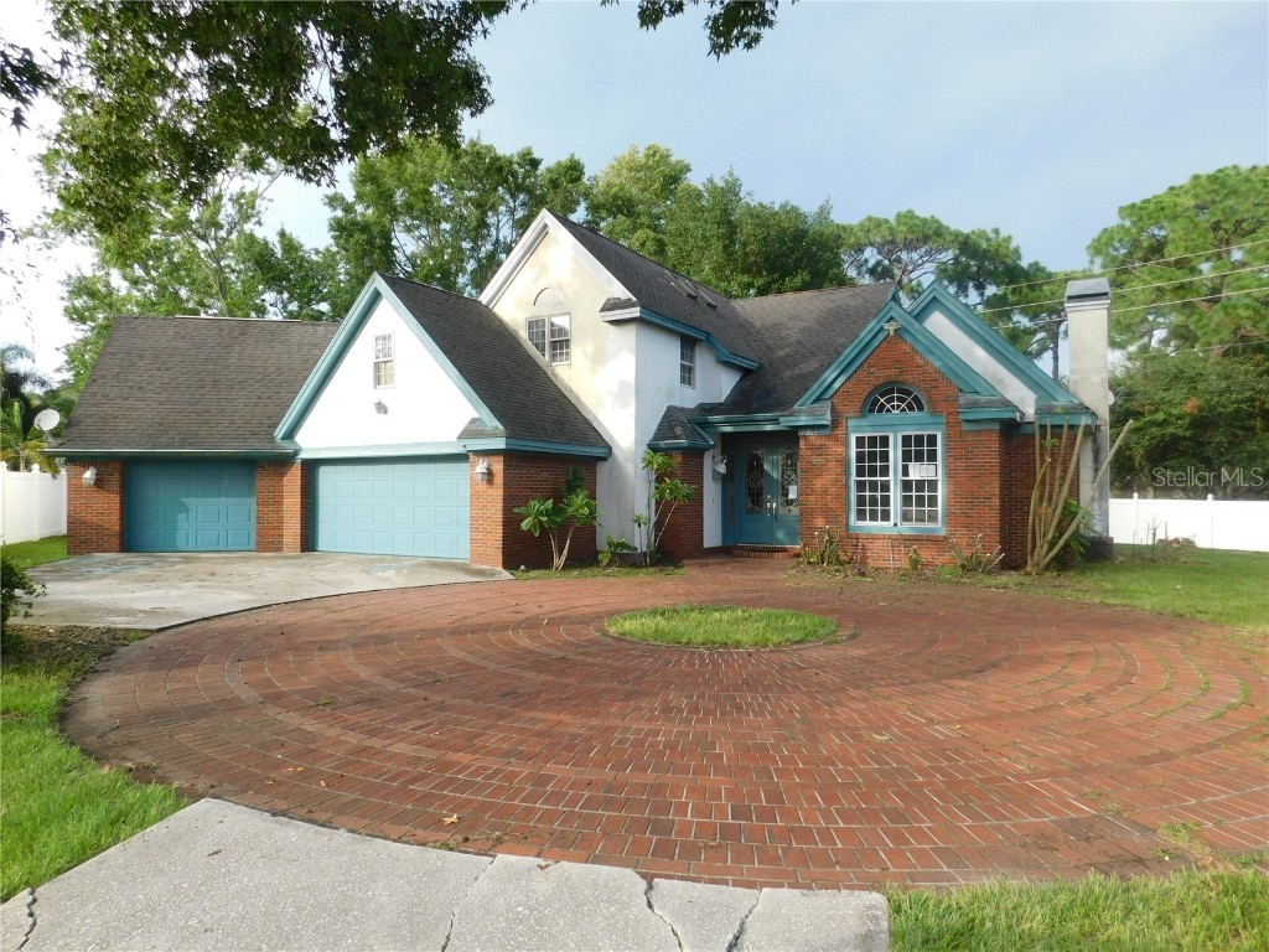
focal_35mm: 23
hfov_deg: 73.9
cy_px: 476
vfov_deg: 58.9
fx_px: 843
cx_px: 634
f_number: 3
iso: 125
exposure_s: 1/500
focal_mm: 4
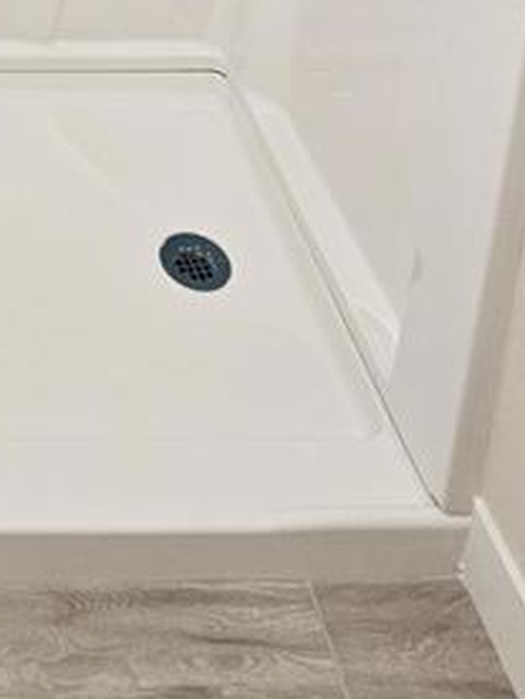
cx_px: -114
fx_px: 970
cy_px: -459
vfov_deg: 24.7
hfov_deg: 26.7
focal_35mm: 48
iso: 160
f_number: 2.2
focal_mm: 2.2
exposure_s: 1/60
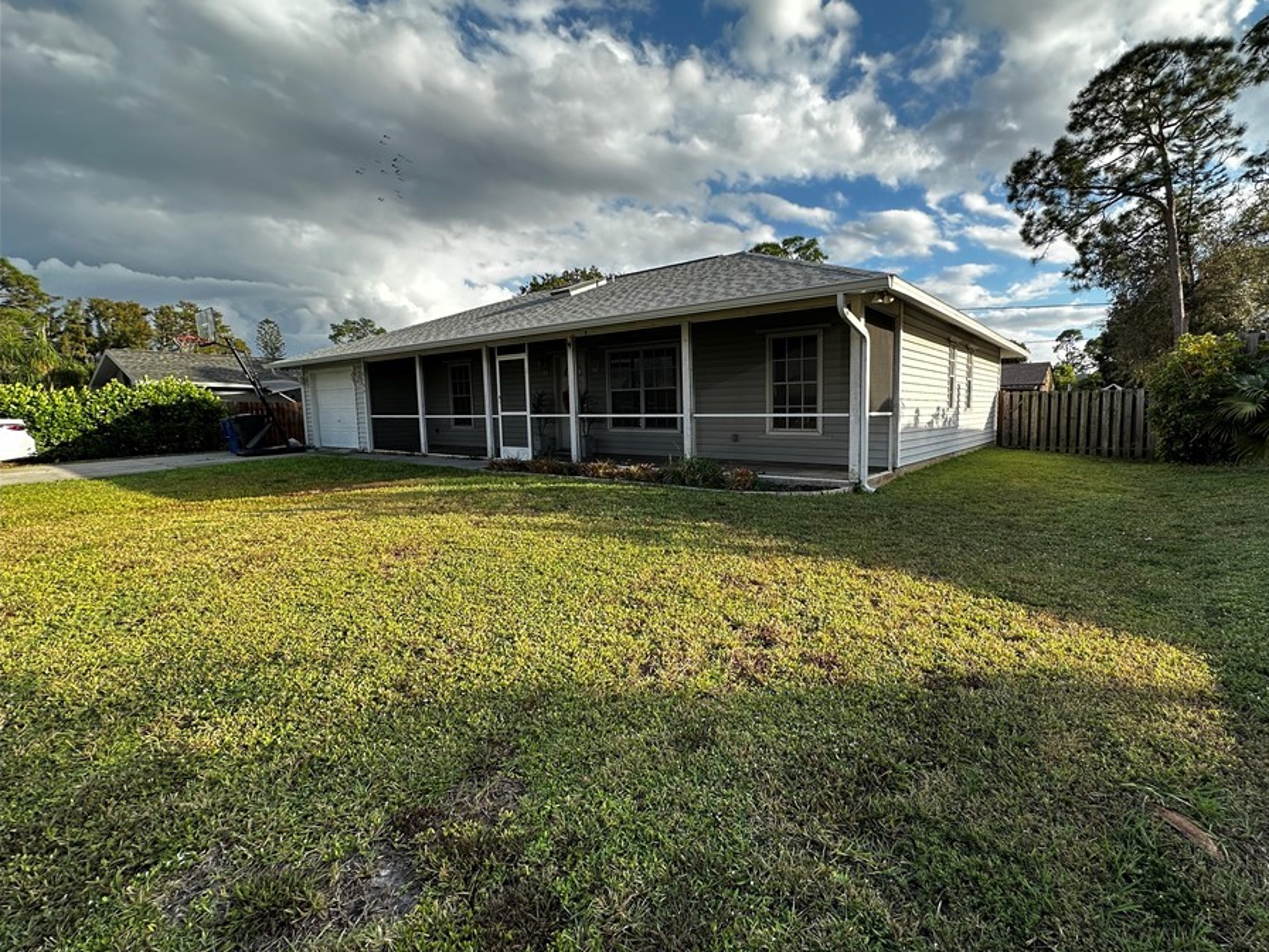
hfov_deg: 93.9
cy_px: 469
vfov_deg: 78.1
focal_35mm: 16
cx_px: 724
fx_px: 587
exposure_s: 1/530
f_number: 2.2
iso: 40
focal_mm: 2.22
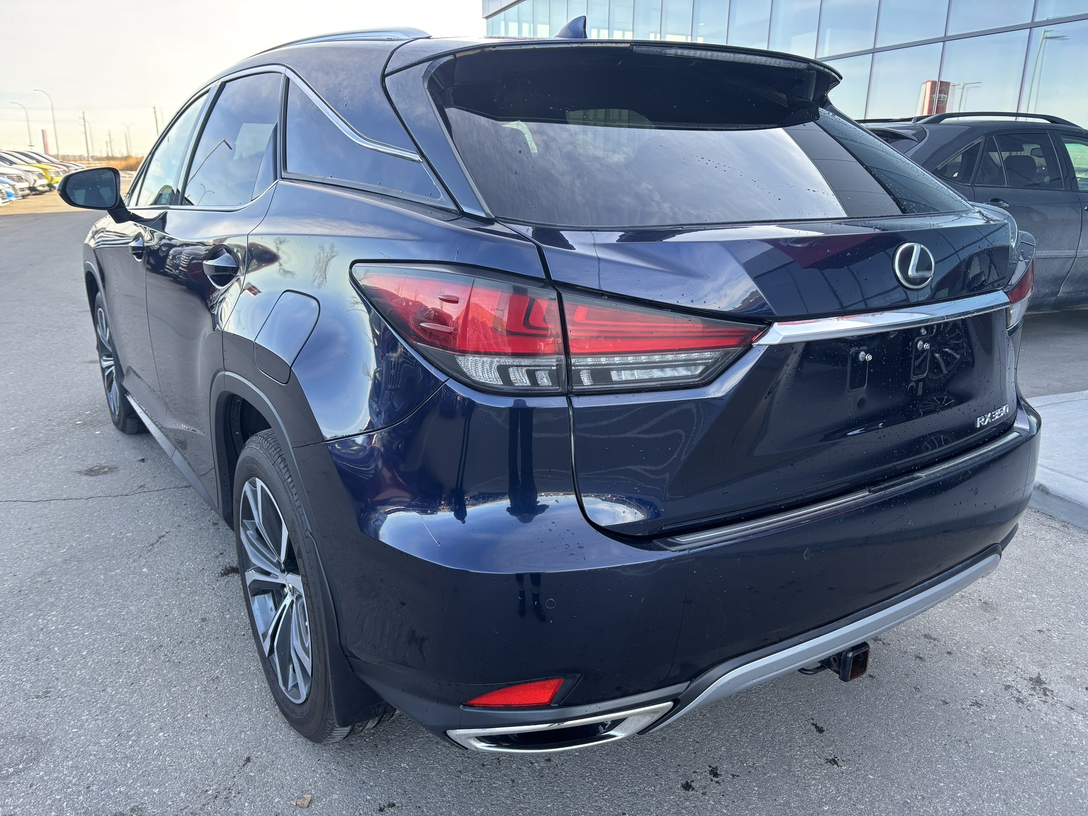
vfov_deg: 53.1
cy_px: 408
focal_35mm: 26
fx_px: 817
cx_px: 544
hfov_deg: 67.3
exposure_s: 1/171
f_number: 1.6
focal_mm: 5.96
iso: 40
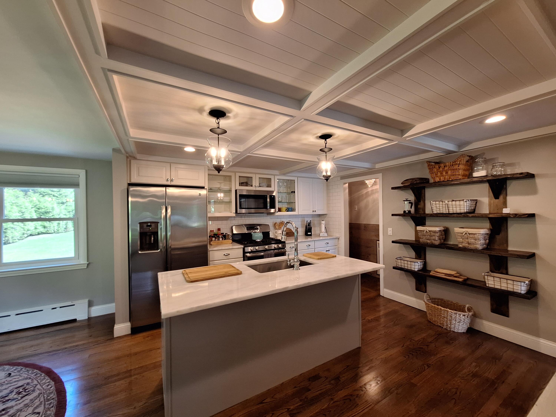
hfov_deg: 106.2
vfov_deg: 89.9
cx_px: 278
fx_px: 209
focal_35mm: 13
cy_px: 208
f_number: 2.2
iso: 80
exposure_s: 1/50
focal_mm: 1.74
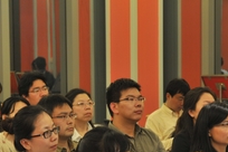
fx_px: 1172
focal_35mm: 185
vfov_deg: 7.4
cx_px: 89
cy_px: 147
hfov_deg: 11.1
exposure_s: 1/15
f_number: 4.5
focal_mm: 56
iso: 400
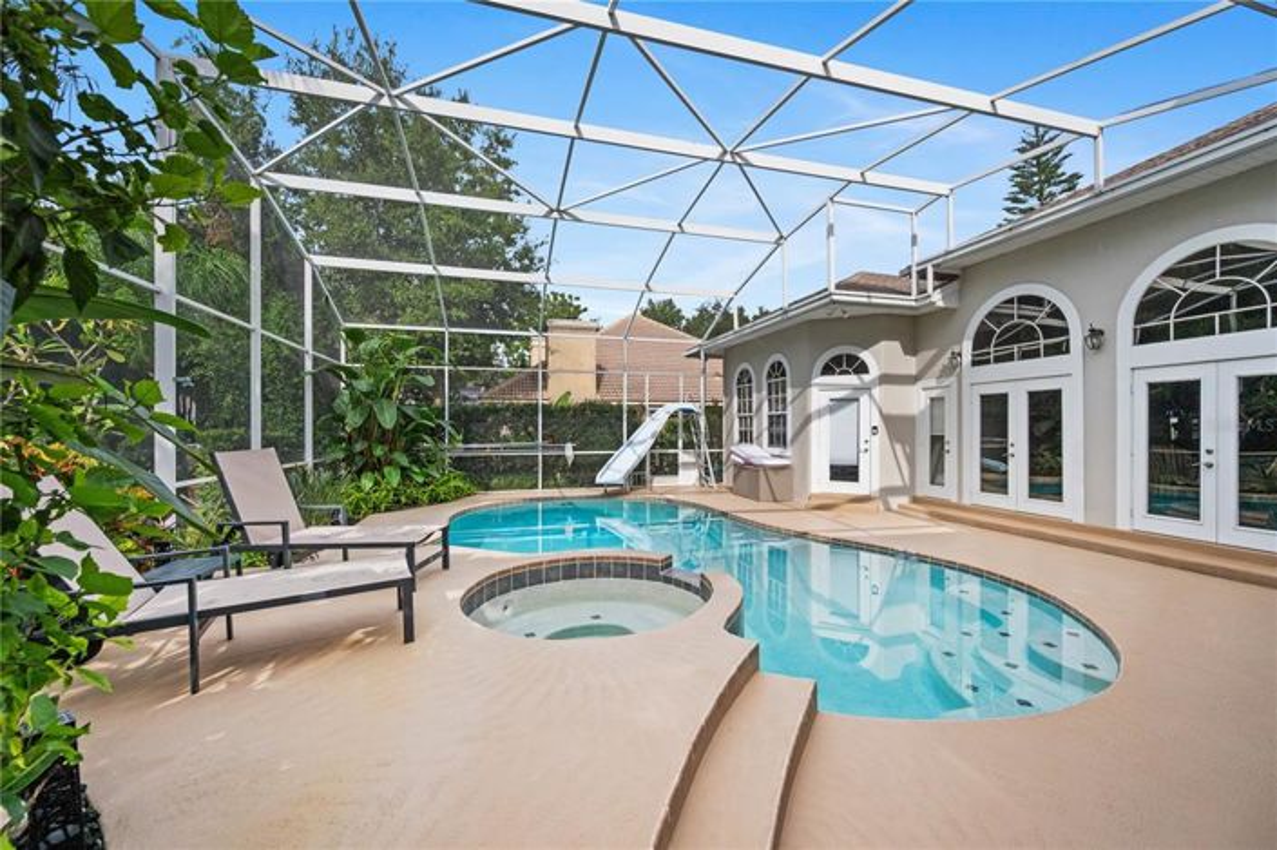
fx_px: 496
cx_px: 638
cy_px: 425
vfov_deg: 81.1
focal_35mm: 14
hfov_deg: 104.3
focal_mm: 14
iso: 320
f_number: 7.1
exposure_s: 1/1000
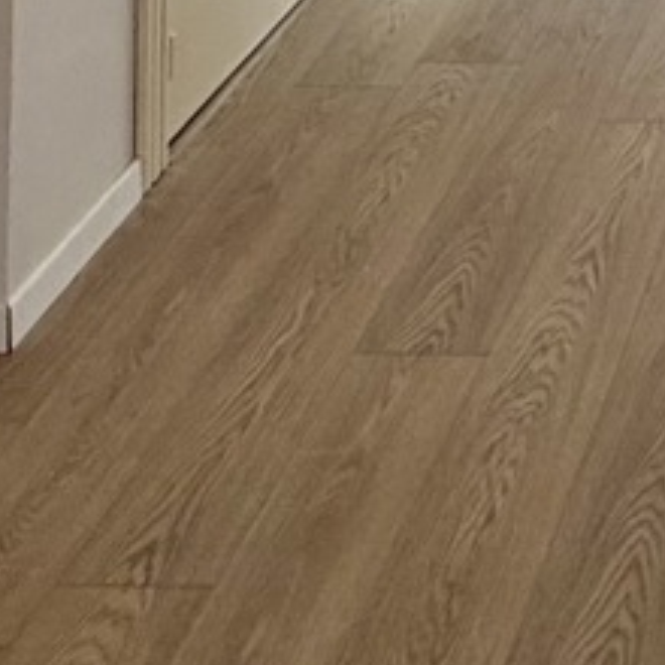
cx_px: 1067
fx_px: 1956
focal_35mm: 90
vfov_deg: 13.7
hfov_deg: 17.0
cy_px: -934
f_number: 2.2
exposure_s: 1/164
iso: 40
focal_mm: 2.22
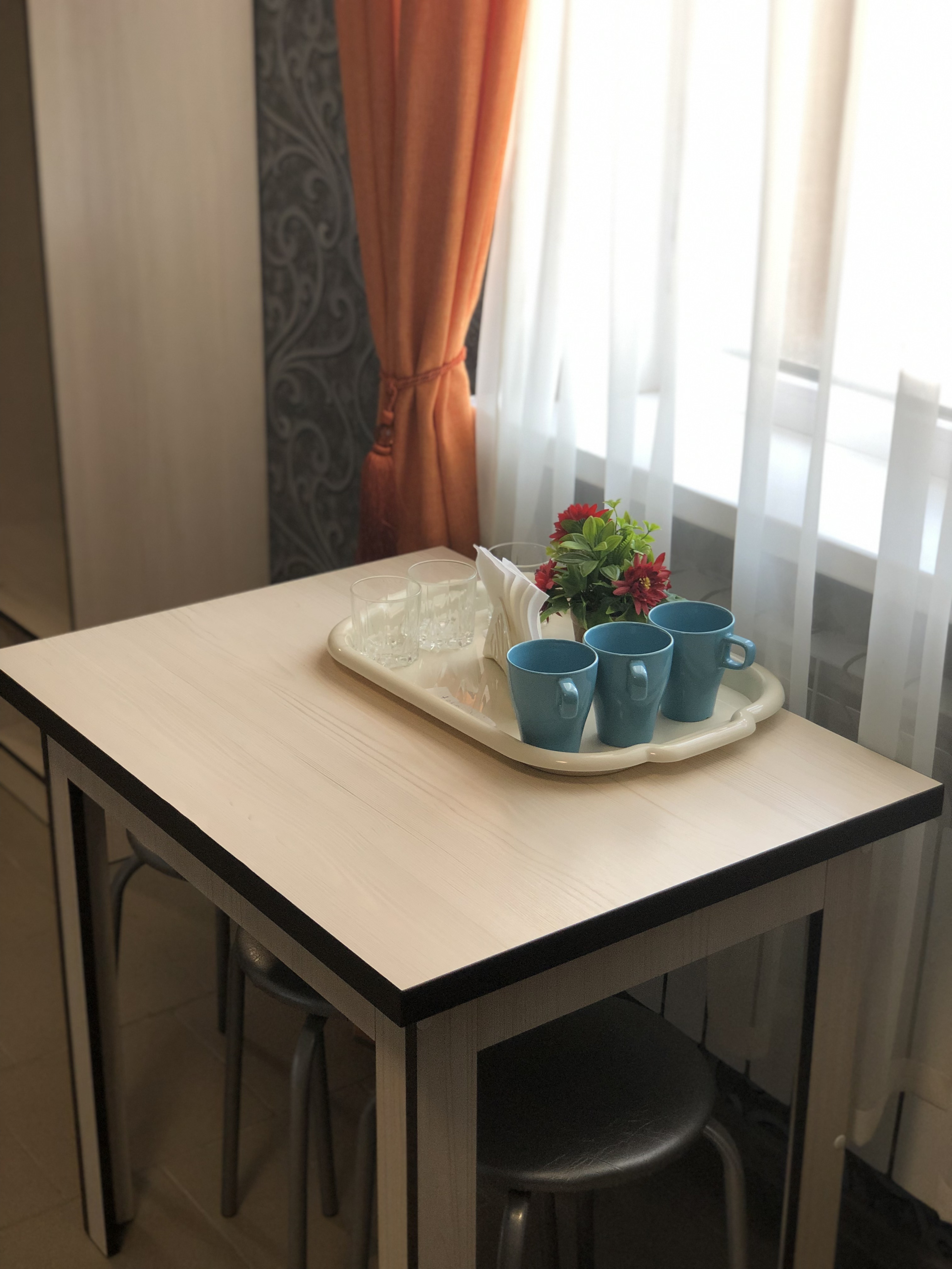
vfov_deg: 36.8
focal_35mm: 52
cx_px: 476
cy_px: 634
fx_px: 1907
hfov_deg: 28.0
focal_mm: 6
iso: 25
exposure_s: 1/50
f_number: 2.4
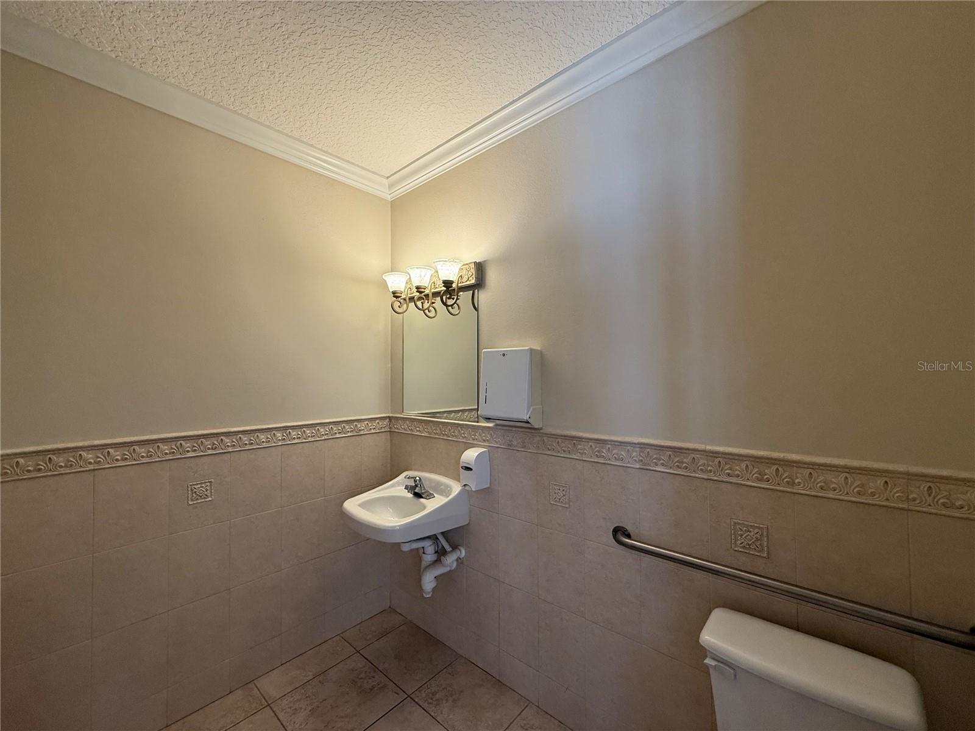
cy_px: 366
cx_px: 488
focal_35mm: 14
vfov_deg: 85.7
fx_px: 394
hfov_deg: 102.1
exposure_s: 1/120
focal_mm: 2.22
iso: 160
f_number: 2.2
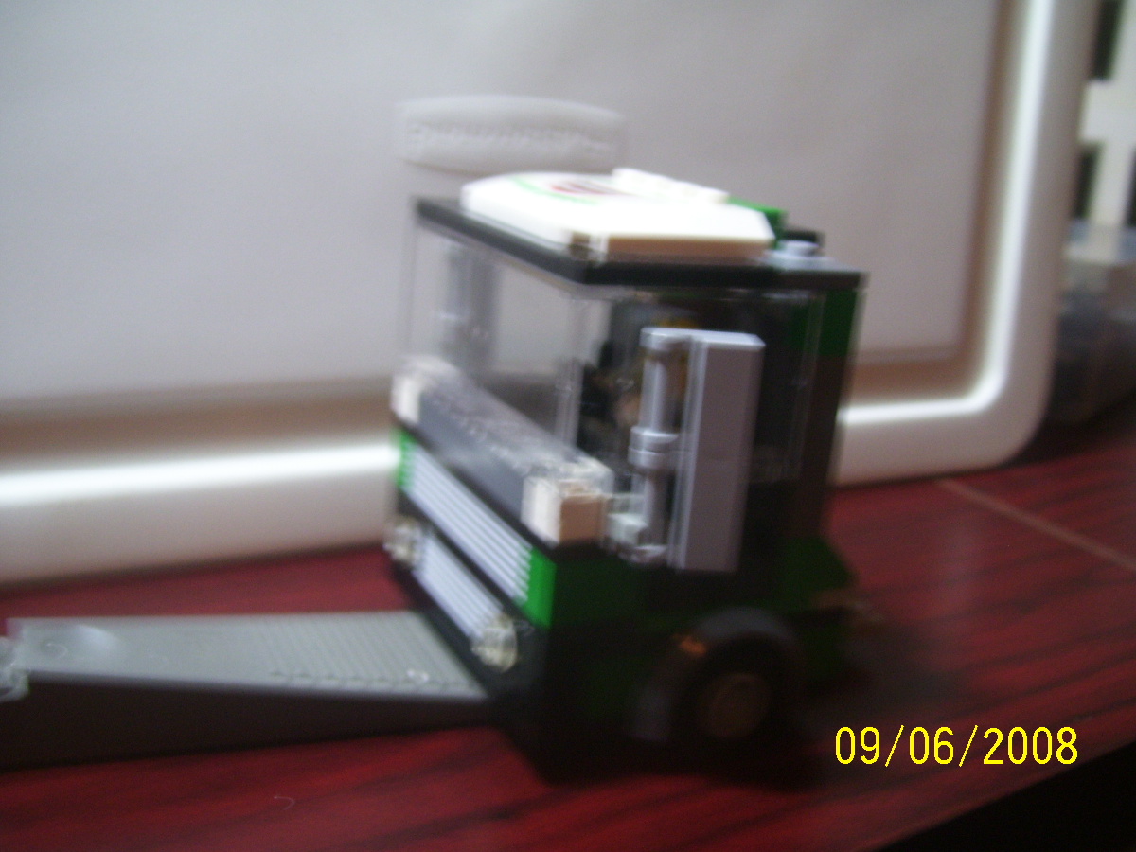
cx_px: 568
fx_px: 1214
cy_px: 426
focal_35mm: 37
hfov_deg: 50.1
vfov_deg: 38.7
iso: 160
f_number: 2.7
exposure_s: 1/8
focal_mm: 6
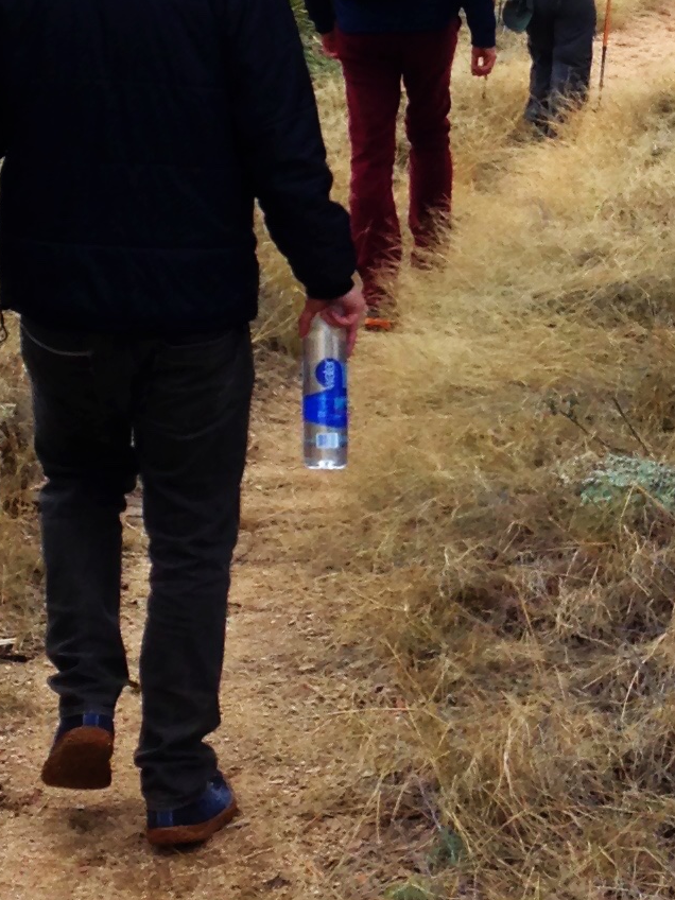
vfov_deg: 15.4
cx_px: 538
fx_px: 3302
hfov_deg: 11.6
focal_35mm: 127
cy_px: 112
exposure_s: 1/484
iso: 50
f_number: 2.4
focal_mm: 4.12
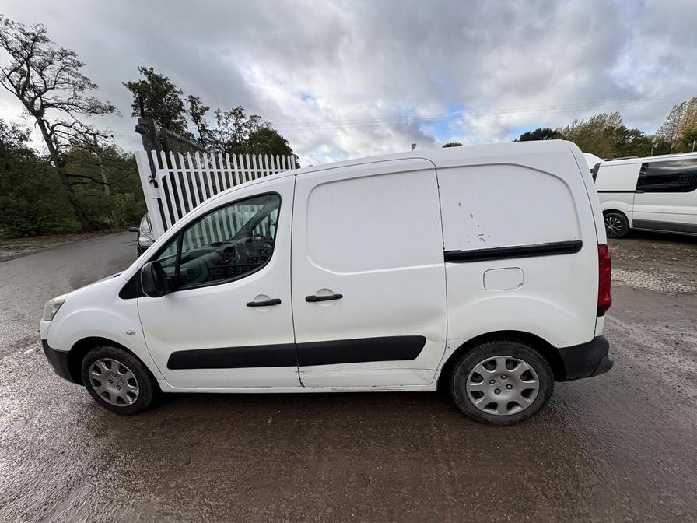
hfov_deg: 102.1
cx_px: 348
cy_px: 262
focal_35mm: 14
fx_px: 282
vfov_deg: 85.7
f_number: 2.2
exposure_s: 1/1078
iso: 40
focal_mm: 2.22
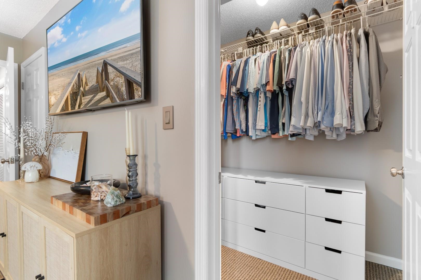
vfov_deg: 70.4
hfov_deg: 93.3
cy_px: 140
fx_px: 199
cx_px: 210
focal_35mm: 17
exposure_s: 1/3
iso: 100
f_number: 4.8
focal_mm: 11.5
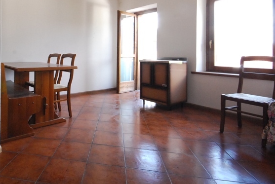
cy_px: 60
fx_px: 181
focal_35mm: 24
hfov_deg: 71.0
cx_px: 81
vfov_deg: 52.7
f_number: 13
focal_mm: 11
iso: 1600
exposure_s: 1/15
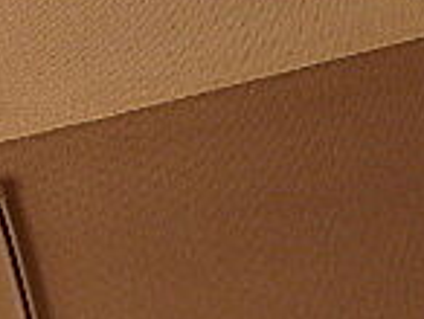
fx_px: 1129
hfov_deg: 18.4
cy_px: 397
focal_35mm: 92
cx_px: -244
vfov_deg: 15.4
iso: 125
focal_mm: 3.7
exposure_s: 1/60
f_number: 3.5
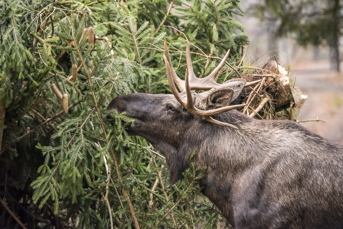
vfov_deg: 3.6
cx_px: 172
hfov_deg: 5.4
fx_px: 3622
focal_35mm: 380
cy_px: 114
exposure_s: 1/80
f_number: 7.1
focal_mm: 380
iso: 4000
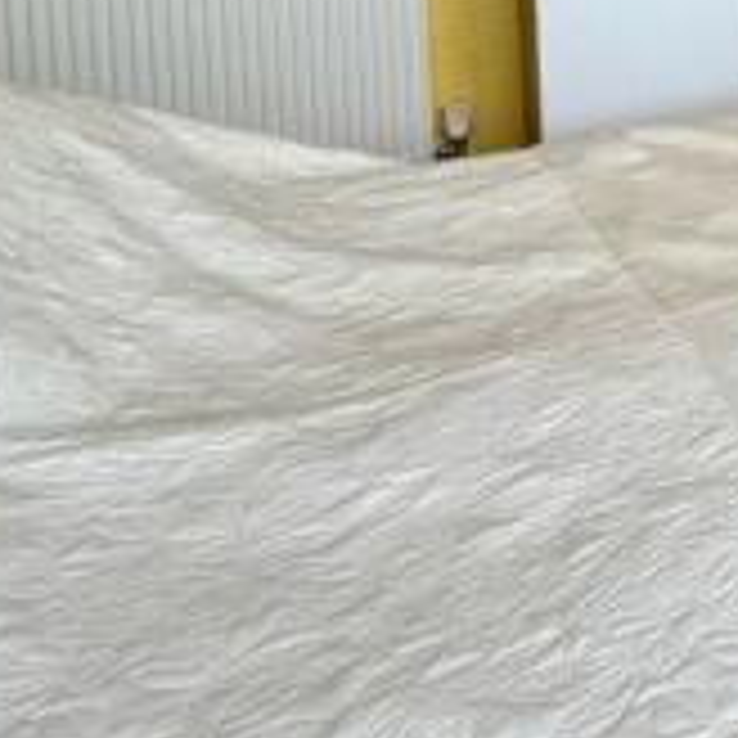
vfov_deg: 31.5
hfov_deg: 23.9
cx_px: 1249
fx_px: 1061
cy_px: -169
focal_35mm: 44
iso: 125
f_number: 2.2
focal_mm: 2.22
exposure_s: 1/99
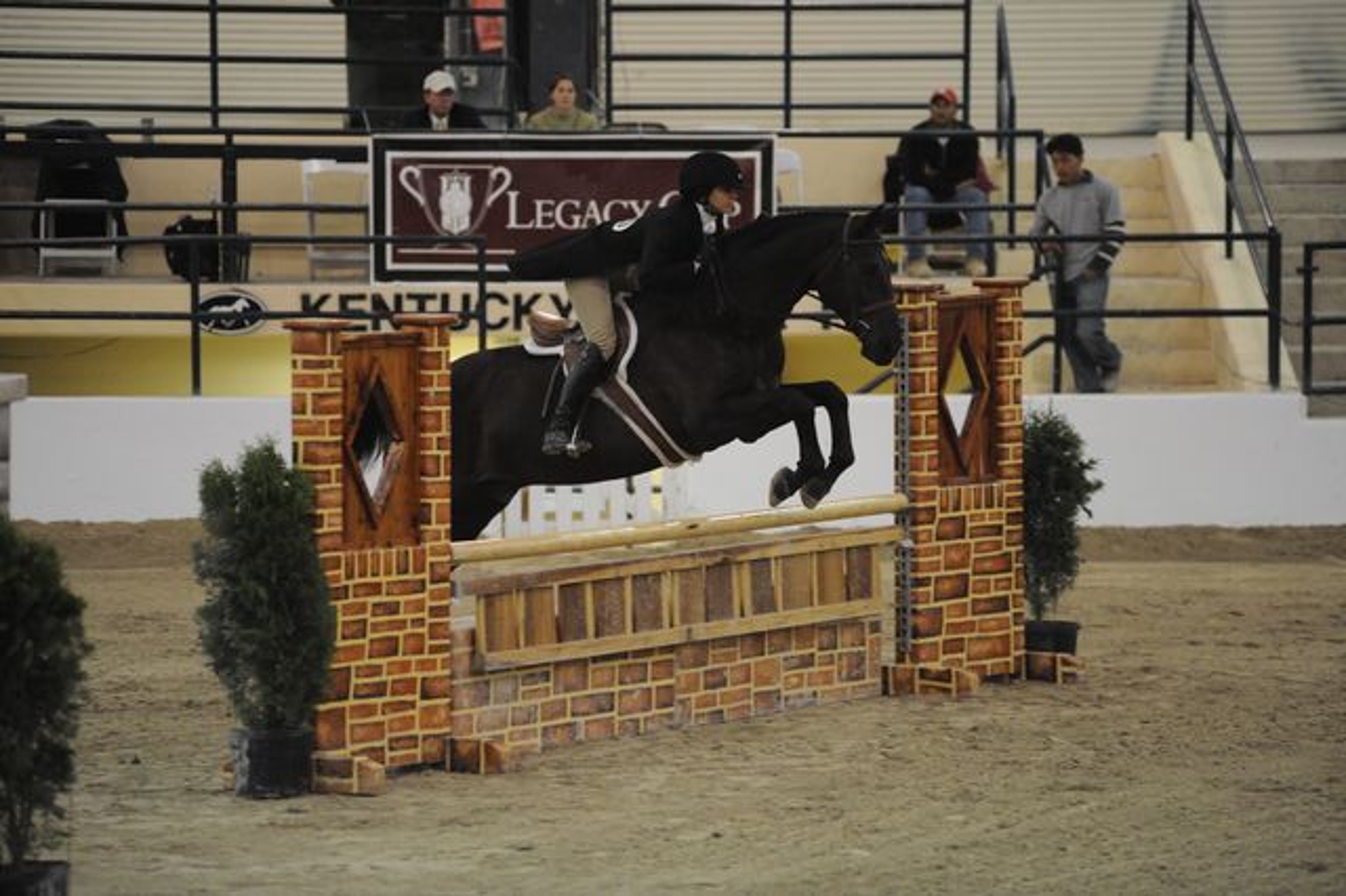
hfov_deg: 10.3
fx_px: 7474
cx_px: 673
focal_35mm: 200
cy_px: 448
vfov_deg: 6.9
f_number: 2.8
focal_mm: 200
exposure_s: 1/400
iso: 6400
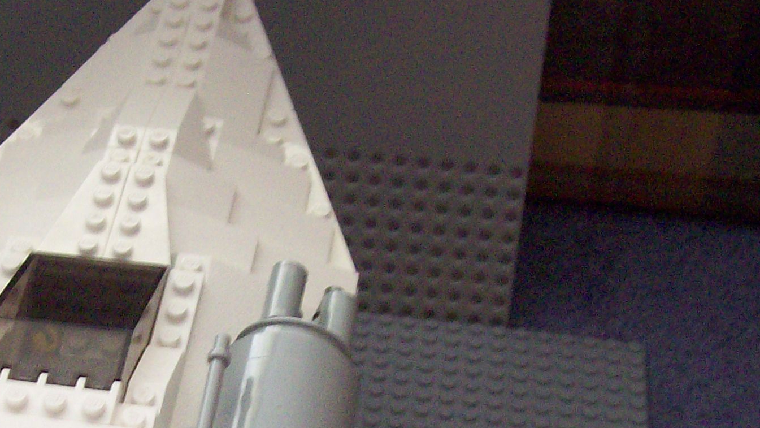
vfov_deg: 14.3
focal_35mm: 83
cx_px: 154
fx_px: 1673
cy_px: 446
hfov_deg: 25.2
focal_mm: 6
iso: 160
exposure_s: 1/11
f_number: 2.7
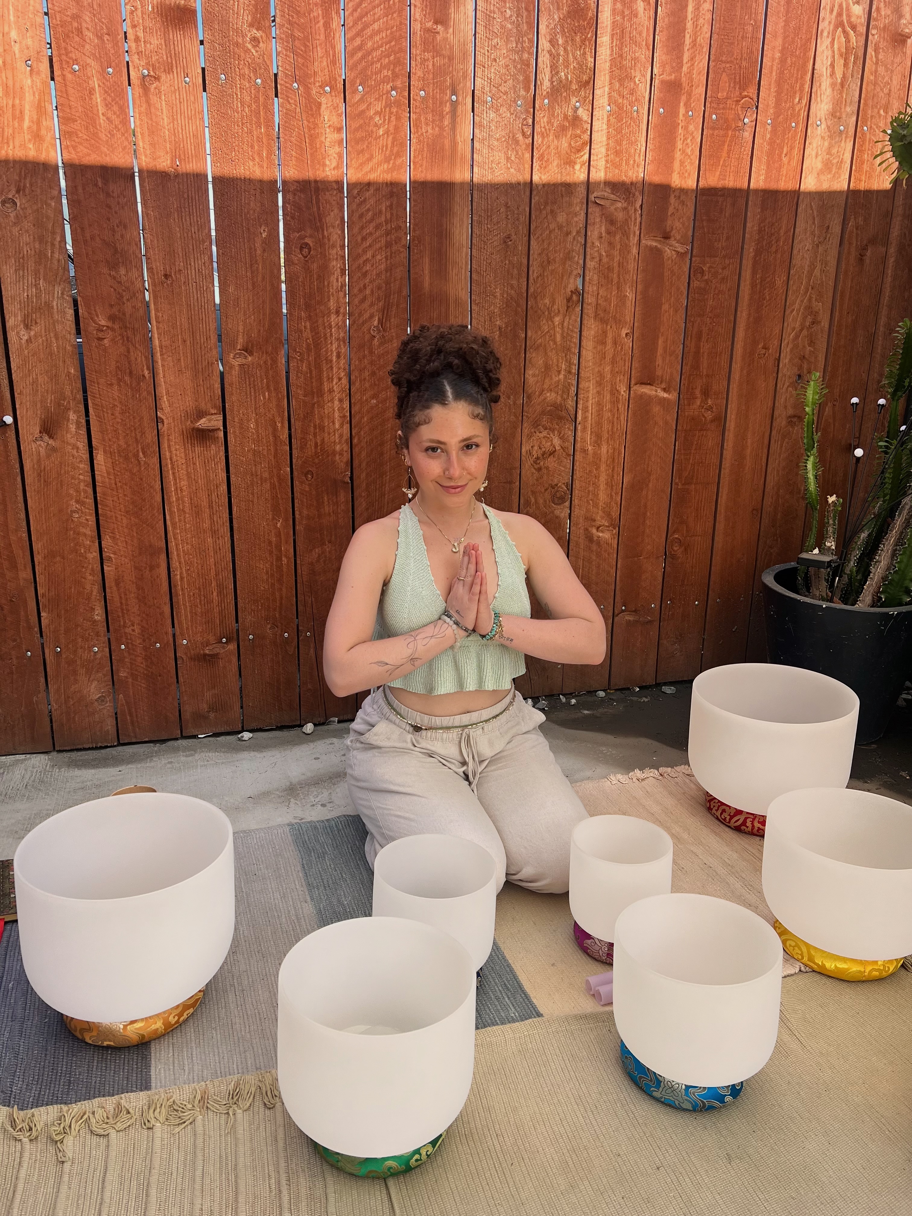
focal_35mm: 26
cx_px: 456
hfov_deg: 53.1
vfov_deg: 67.3
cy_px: 608
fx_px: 913
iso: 50
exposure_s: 1/687
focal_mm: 5.7
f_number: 1.5
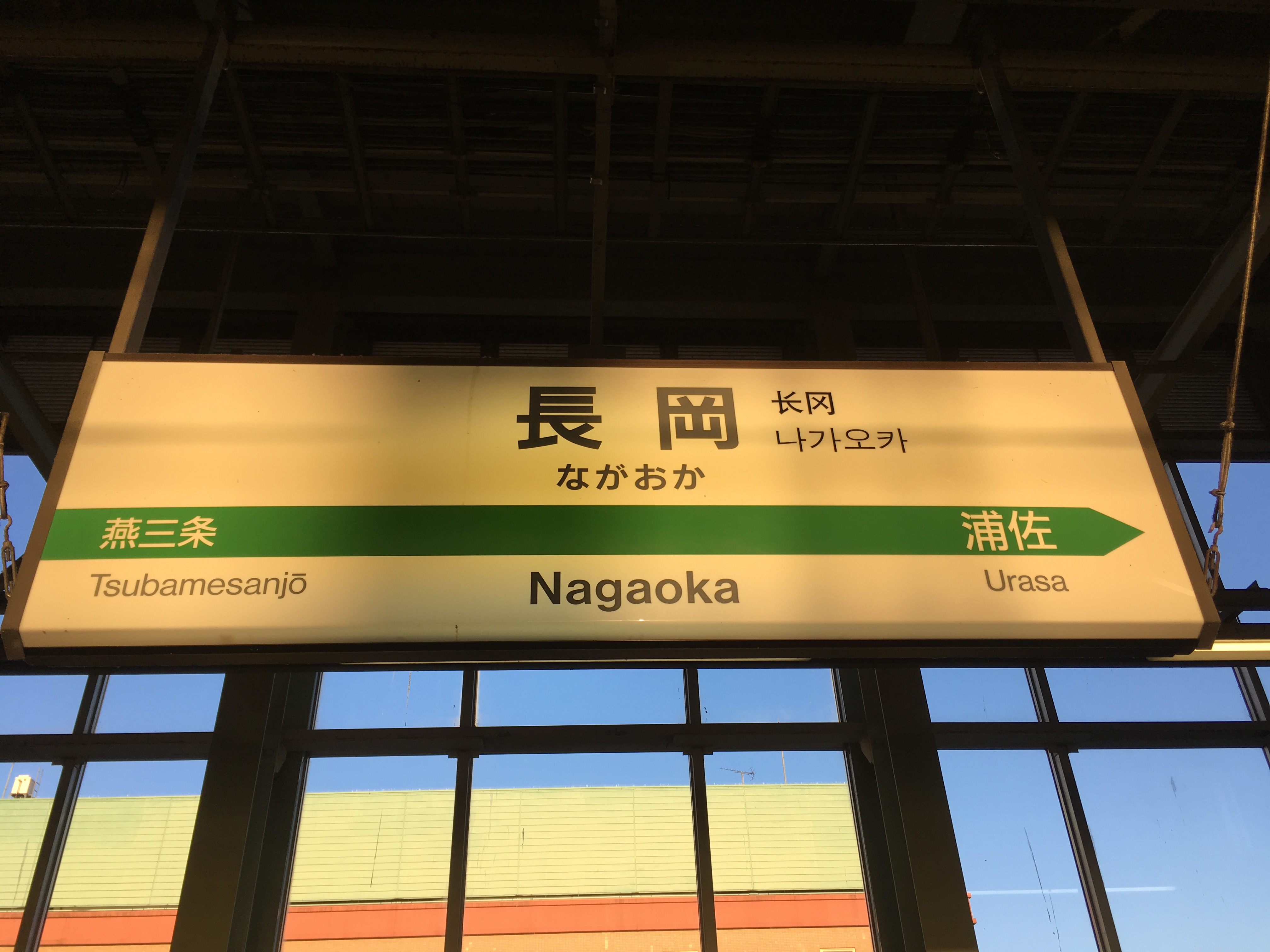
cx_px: 635
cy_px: 476
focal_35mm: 29
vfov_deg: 48.2
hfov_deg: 61.7
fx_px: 1064
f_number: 2.2
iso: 25
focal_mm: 4.15
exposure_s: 1/373
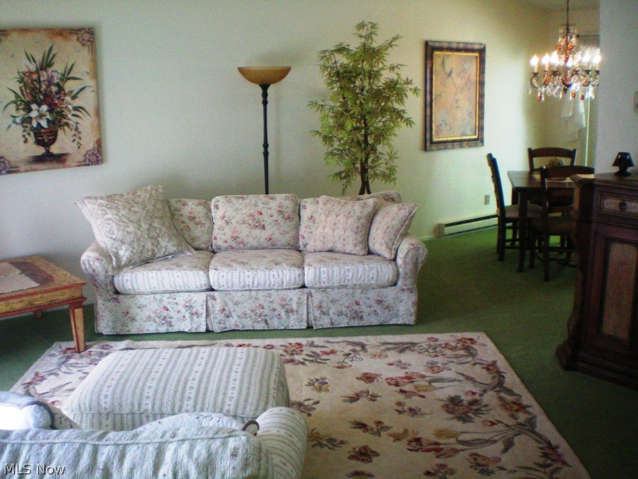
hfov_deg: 49.0
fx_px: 700
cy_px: 240
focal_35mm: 38
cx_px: 319
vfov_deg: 37.7
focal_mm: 6.3
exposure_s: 1/60
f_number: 3.1
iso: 320
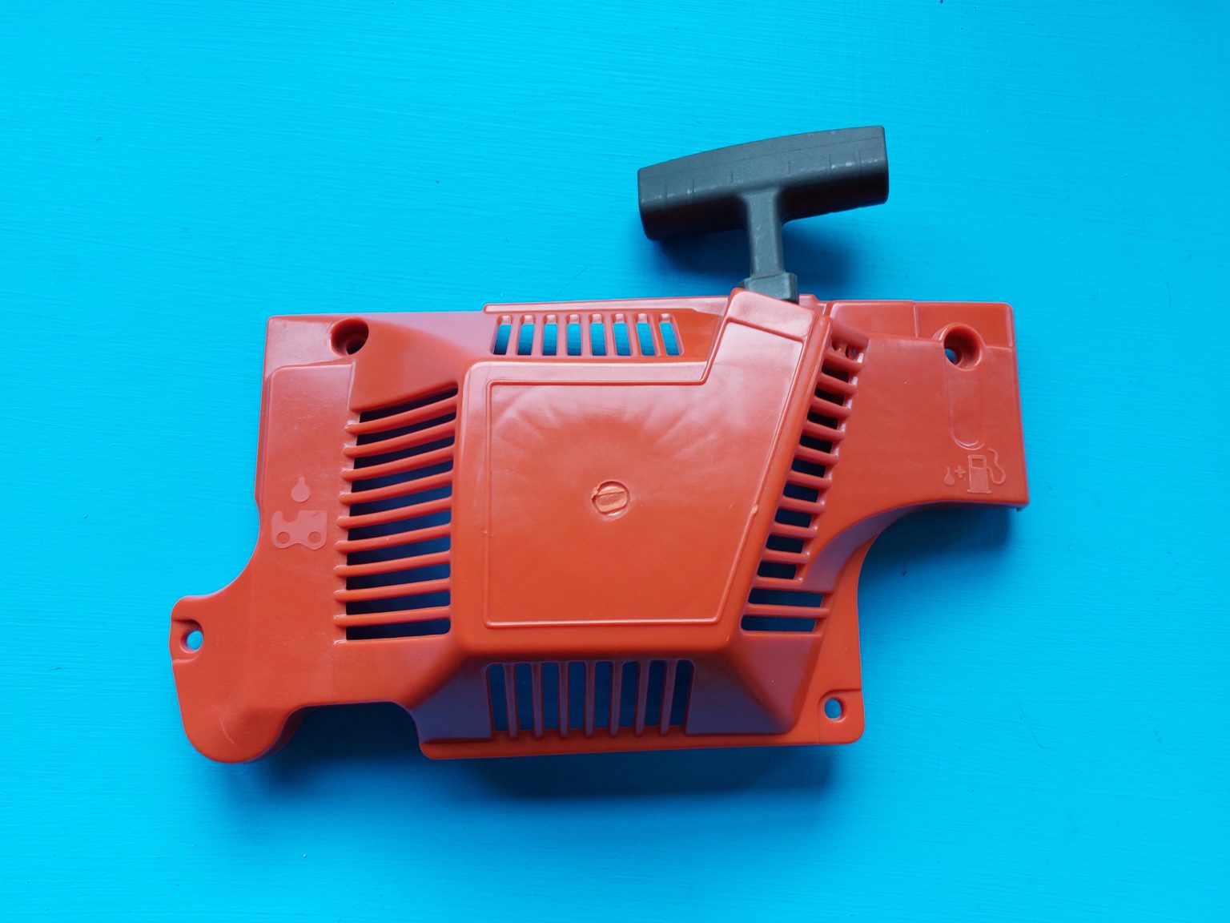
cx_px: 615
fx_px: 853
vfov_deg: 56.8
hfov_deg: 71.6
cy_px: 462
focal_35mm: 24
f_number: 1.8
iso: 125
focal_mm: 5.23
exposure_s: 1/100
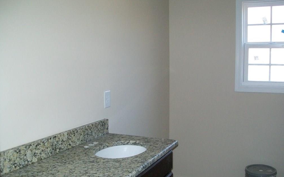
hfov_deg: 50.4
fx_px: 302
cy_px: 96
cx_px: 144
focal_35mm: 39
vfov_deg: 32.7
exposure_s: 1/60
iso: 160
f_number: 2.7
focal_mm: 6
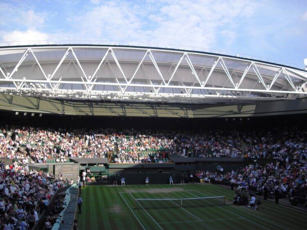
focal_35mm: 38
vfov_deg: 37.7
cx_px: 154
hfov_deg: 49.0
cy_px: 115
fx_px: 337
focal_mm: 6.2
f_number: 5.6
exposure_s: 1/125
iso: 64
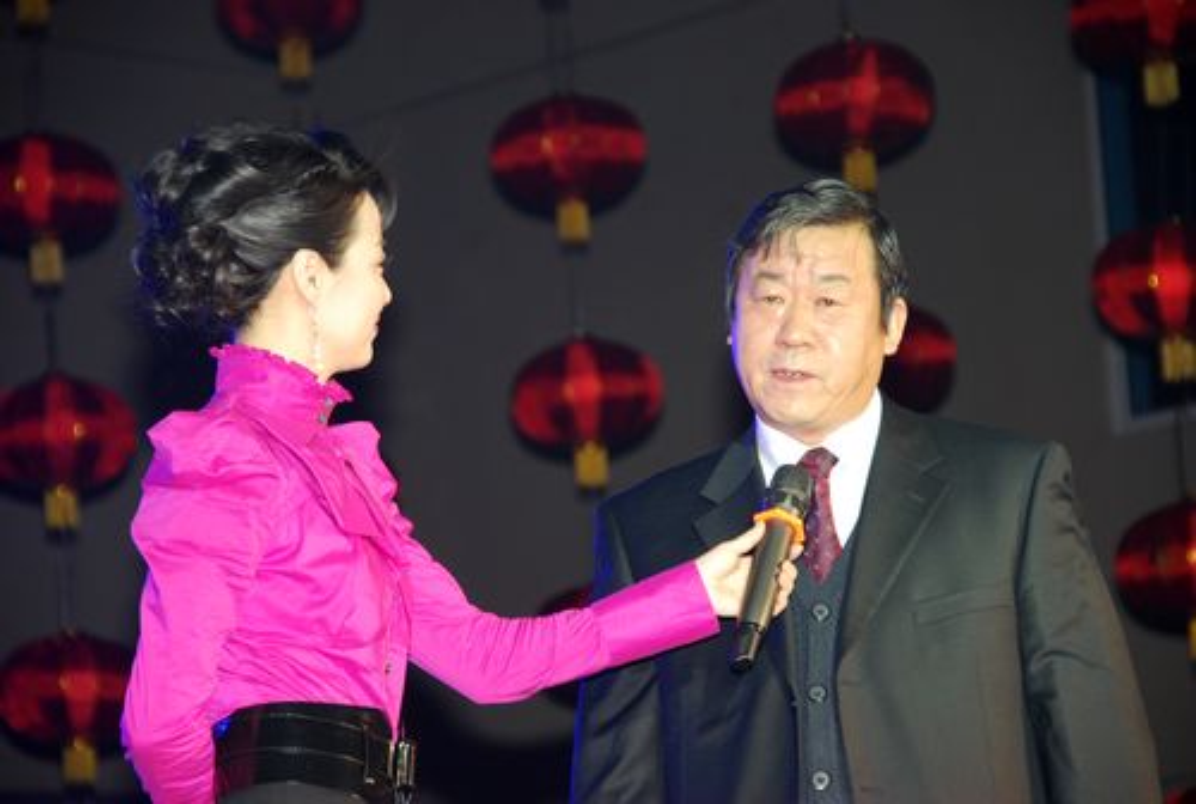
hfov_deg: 10.1
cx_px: 598
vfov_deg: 6.8
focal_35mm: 202
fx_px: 6744
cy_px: 402
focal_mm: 135
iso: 400
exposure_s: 1/60
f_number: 6
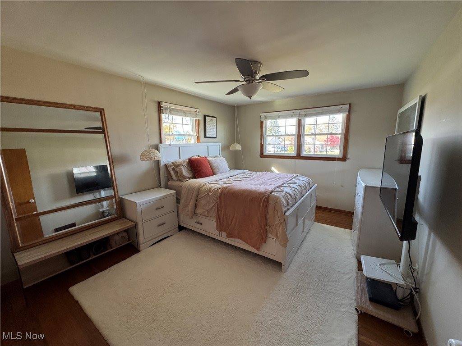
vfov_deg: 85.7
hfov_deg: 102.1
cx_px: 231
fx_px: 187
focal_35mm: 14
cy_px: 173
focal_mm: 2.22
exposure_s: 1/120
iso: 320
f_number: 2.2
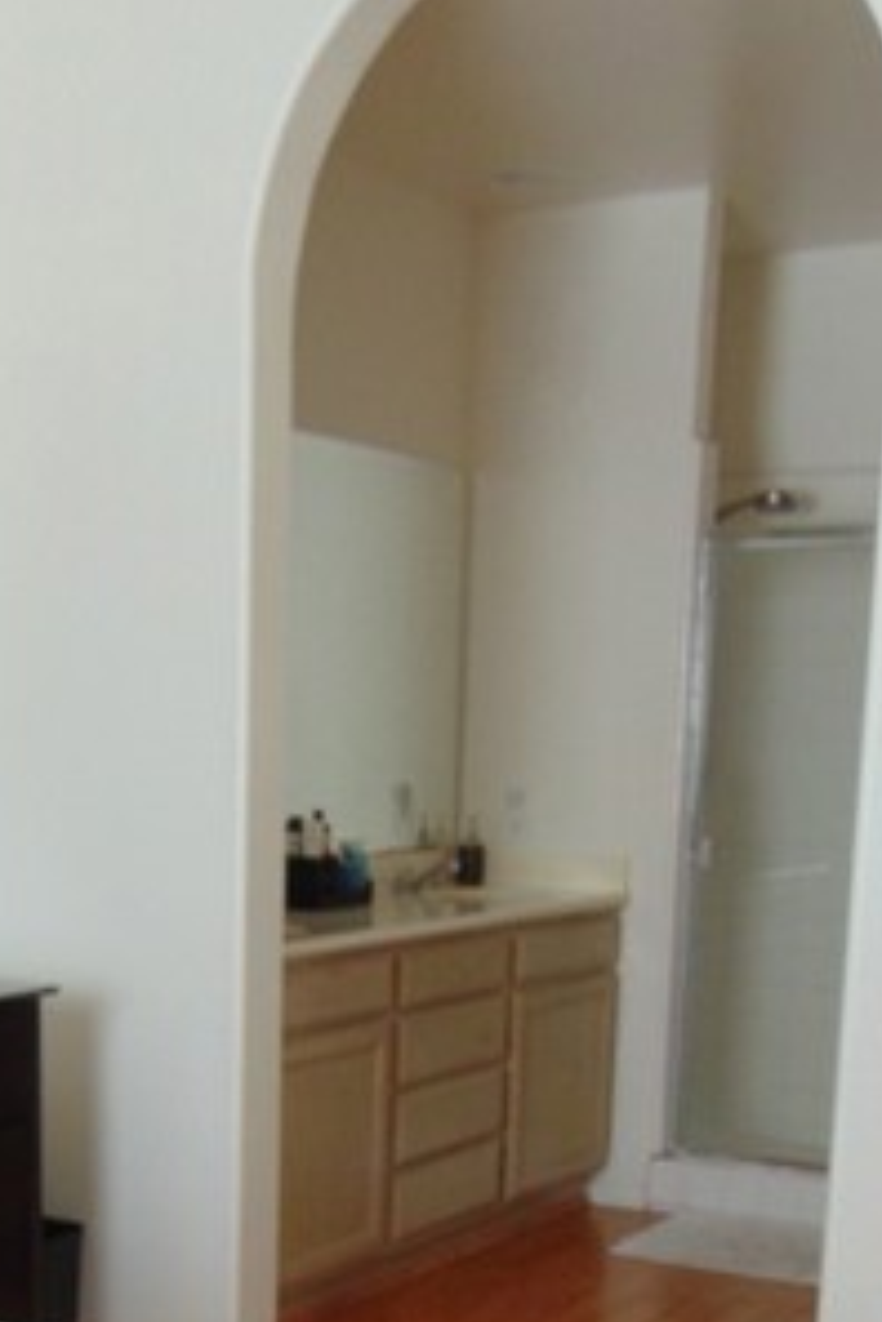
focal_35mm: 56
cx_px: 241
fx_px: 2058
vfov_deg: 33.6
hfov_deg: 24.0
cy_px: 1202
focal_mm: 4.5
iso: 100
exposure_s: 1/30
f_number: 3
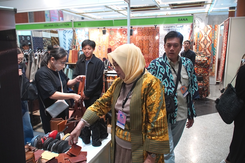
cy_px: 82
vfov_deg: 47.9
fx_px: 184
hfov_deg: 67.4
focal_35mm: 27
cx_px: 122
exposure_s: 1/200
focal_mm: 18
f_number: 4
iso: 2500
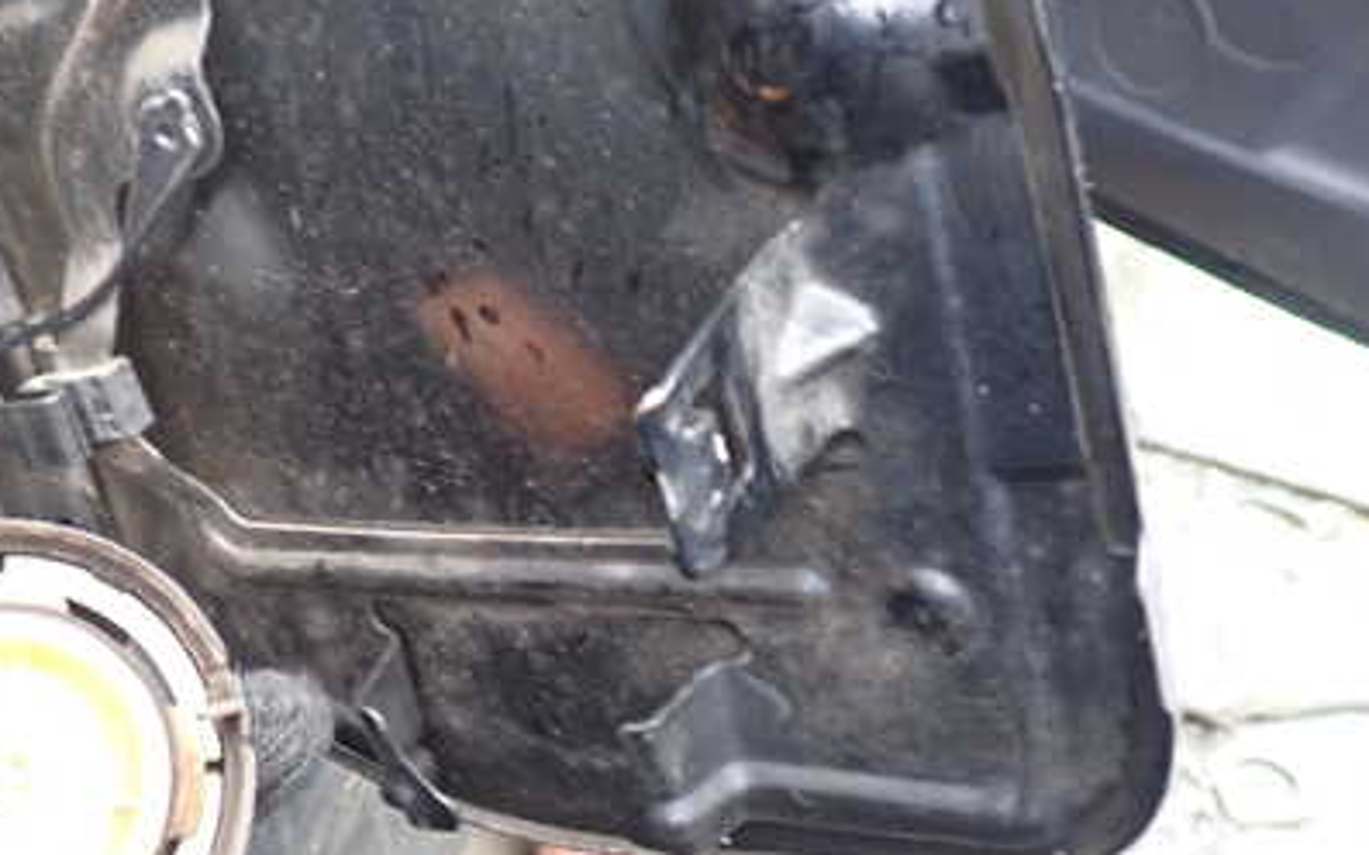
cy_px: 324
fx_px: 1791
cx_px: 348
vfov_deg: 26.8
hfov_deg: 40.7
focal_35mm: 48
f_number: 2.3
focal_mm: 5.4
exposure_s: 1/30
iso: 200
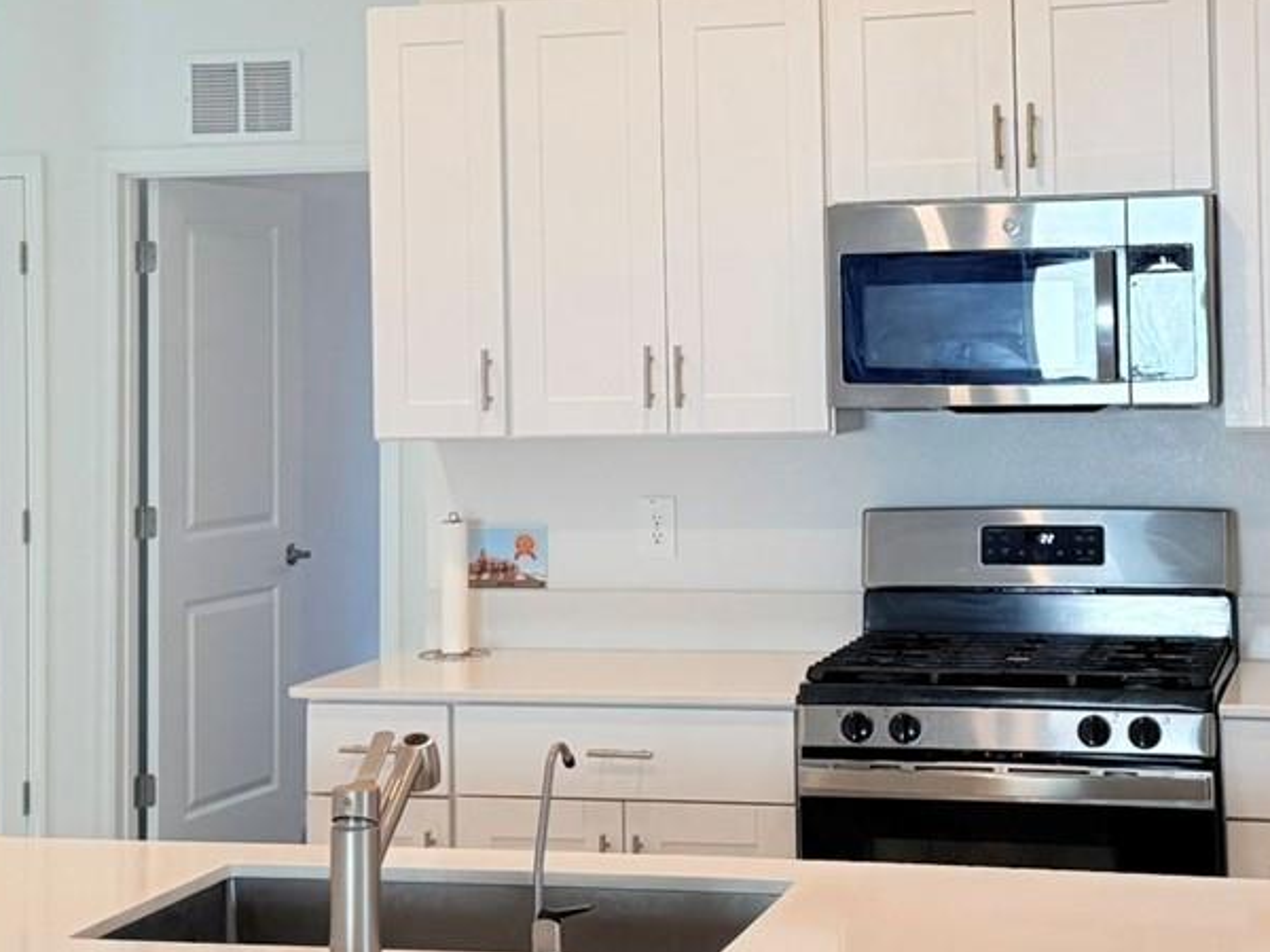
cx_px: 785
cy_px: 275
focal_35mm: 64
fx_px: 2348
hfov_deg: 30.2
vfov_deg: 22.8
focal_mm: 6.76
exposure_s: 1/229
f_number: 1.78
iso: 160
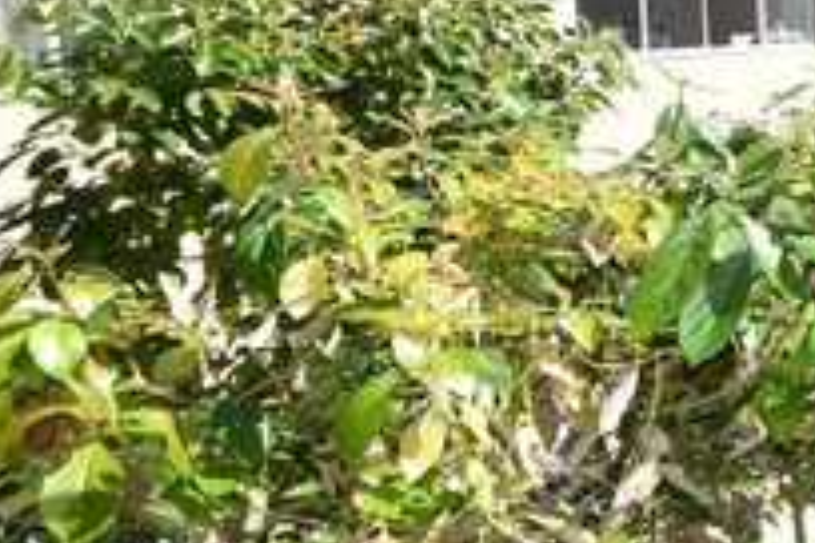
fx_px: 1064
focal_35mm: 47
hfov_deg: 27.2
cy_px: 130
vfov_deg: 28.2
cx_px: 1258
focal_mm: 10
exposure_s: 1/160
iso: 100
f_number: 6.3
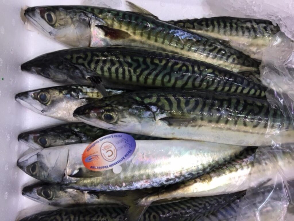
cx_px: 147
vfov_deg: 48.2
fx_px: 246
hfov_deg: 61.7
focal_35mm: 29
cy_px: 110
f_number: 2.2
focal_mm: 4.15
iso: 32
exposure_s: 1/33
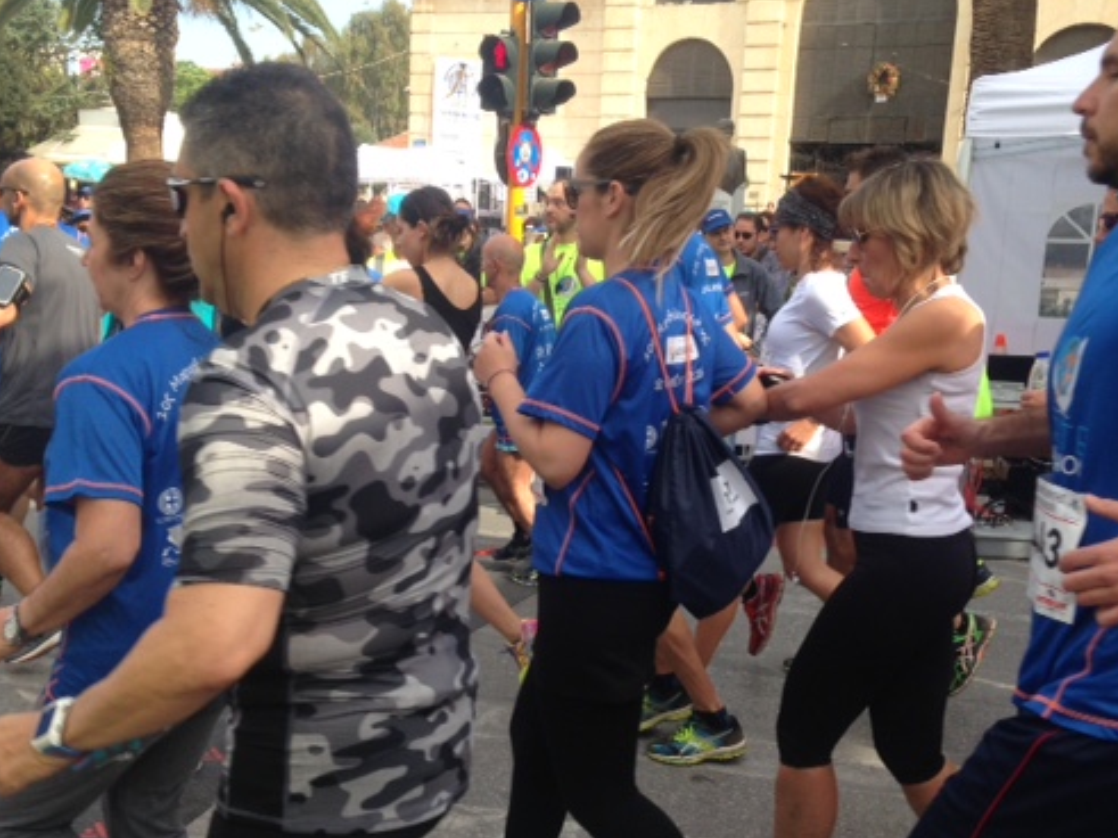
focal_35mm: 43
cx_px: 583
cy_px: 455
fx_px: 1388
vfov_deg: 33.6
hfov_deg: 43.9
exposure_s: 1/542
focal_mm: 4.12
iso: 50
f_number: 2.4
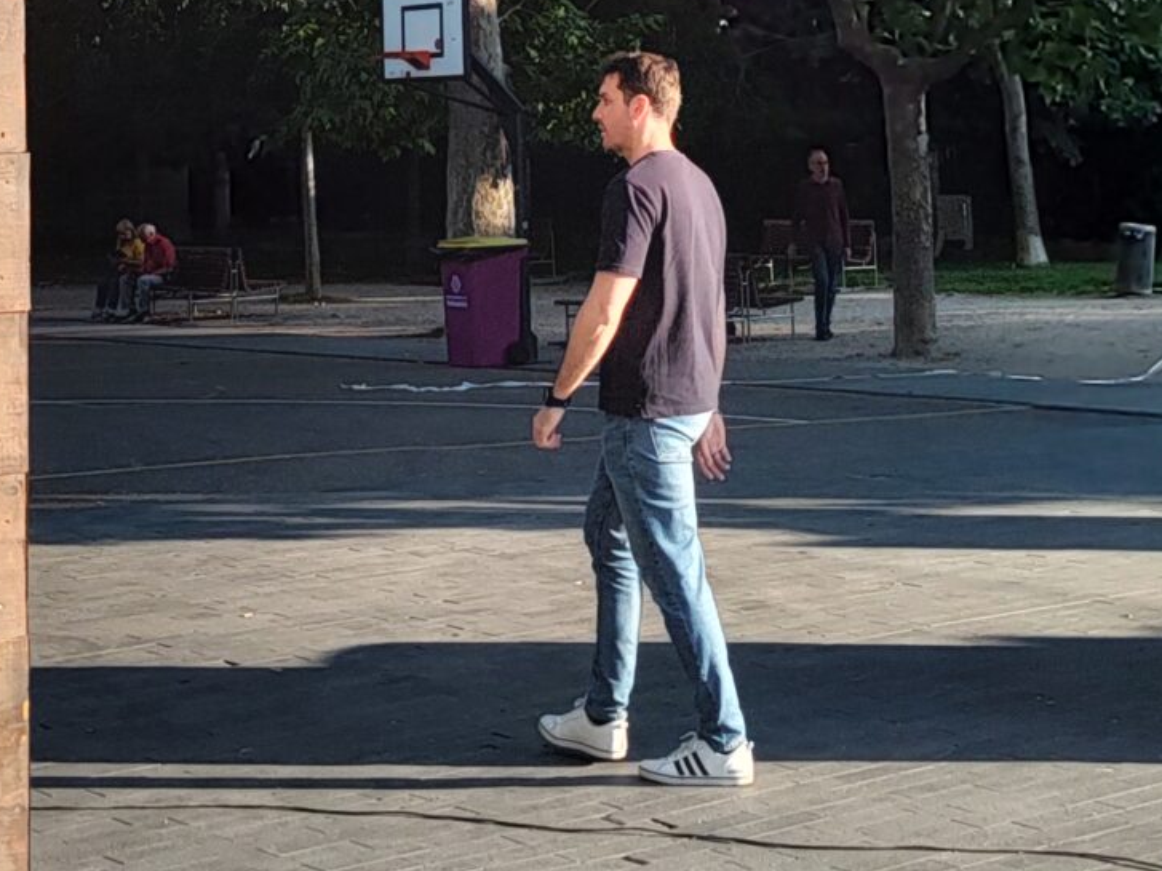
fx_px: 2719
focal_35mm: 81
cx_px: 411
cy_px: -200
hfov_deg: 24.0
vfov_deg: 17.3
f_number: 1.8
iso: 100
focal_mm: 5.56
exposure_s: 1/1282
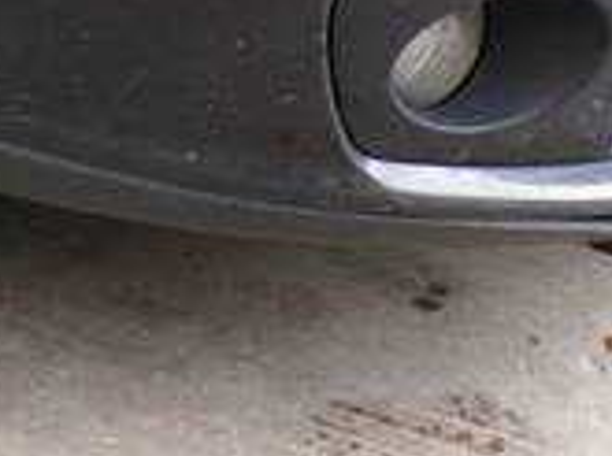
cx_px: 208
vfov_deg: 19.7
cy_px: -89
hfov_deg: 27.7
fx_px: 1235
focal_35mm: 70
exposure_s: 1/25
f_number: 3
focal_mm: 4.3
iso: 200
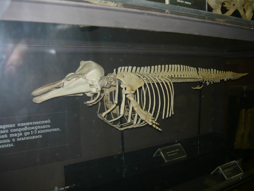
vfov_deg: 42.9
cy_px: 96
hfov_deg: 55.4
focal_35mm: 33
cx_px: 127
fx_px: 242
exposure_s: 1/30
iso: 100
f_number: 2.8
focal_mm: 5.5
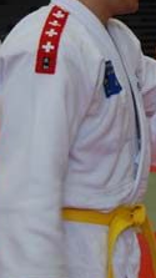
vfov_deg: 13.3
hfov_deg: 7.5
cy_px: 86
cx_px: 183
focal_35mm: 161
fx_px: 1187
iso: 200
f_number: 4.8
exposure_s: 1/30
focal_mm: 38
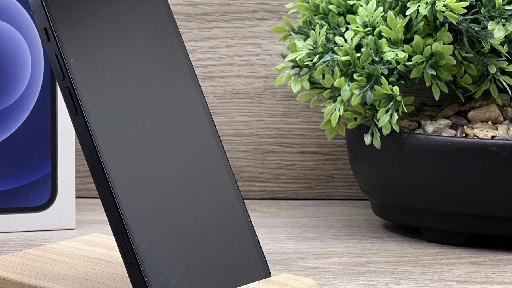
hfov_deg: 17.9
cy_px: 100
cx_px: 153
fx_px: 1615
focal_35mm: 119
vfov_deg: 10.2
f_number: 2.8
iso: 100
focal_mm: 9
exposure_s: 1/100
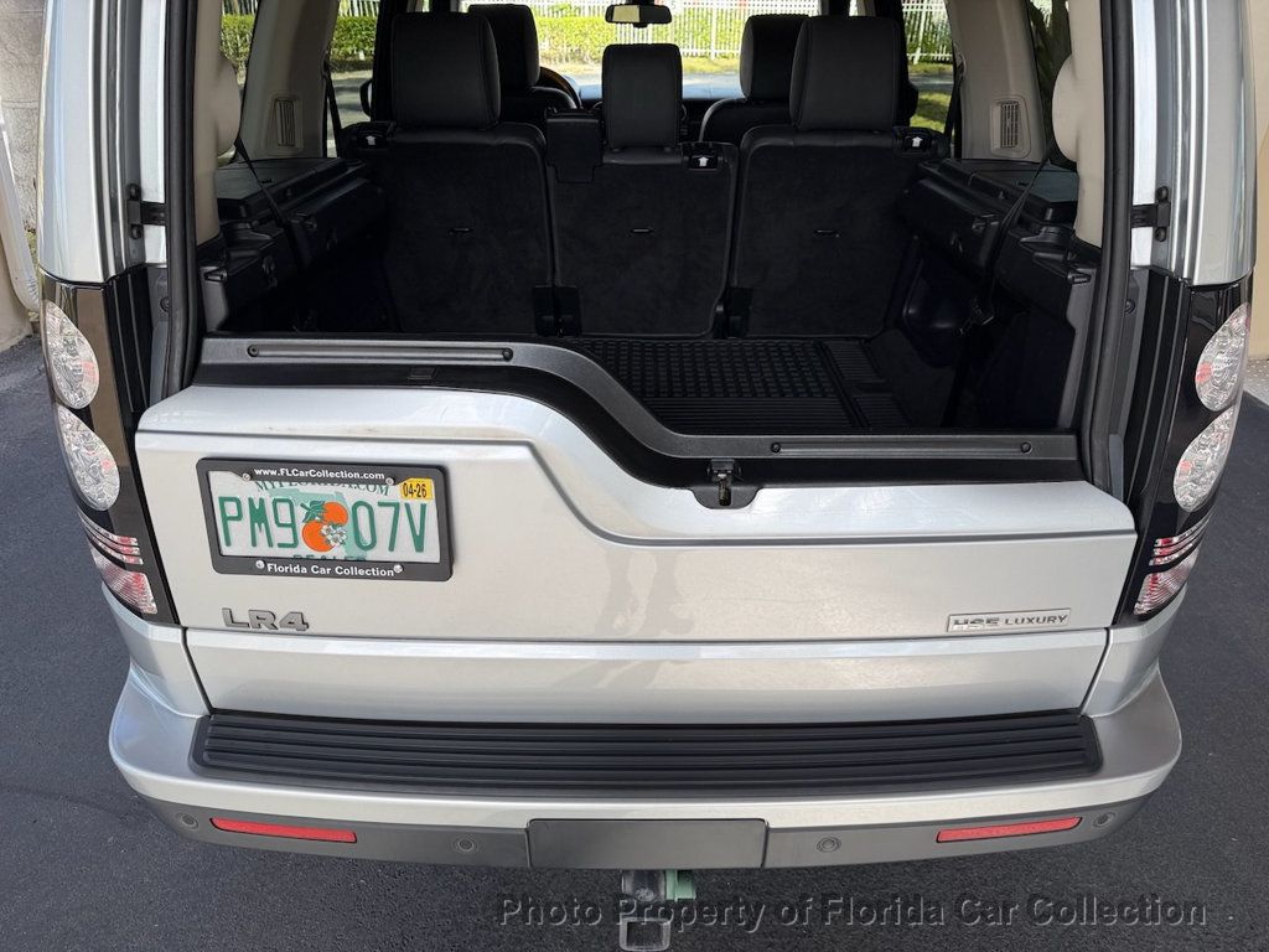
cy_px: 476
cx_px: 634
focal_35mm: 24
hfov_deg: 71.6
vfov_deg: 56.8
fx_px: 880
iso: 80
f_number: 1.78
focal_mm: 6.76
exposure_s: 1/943
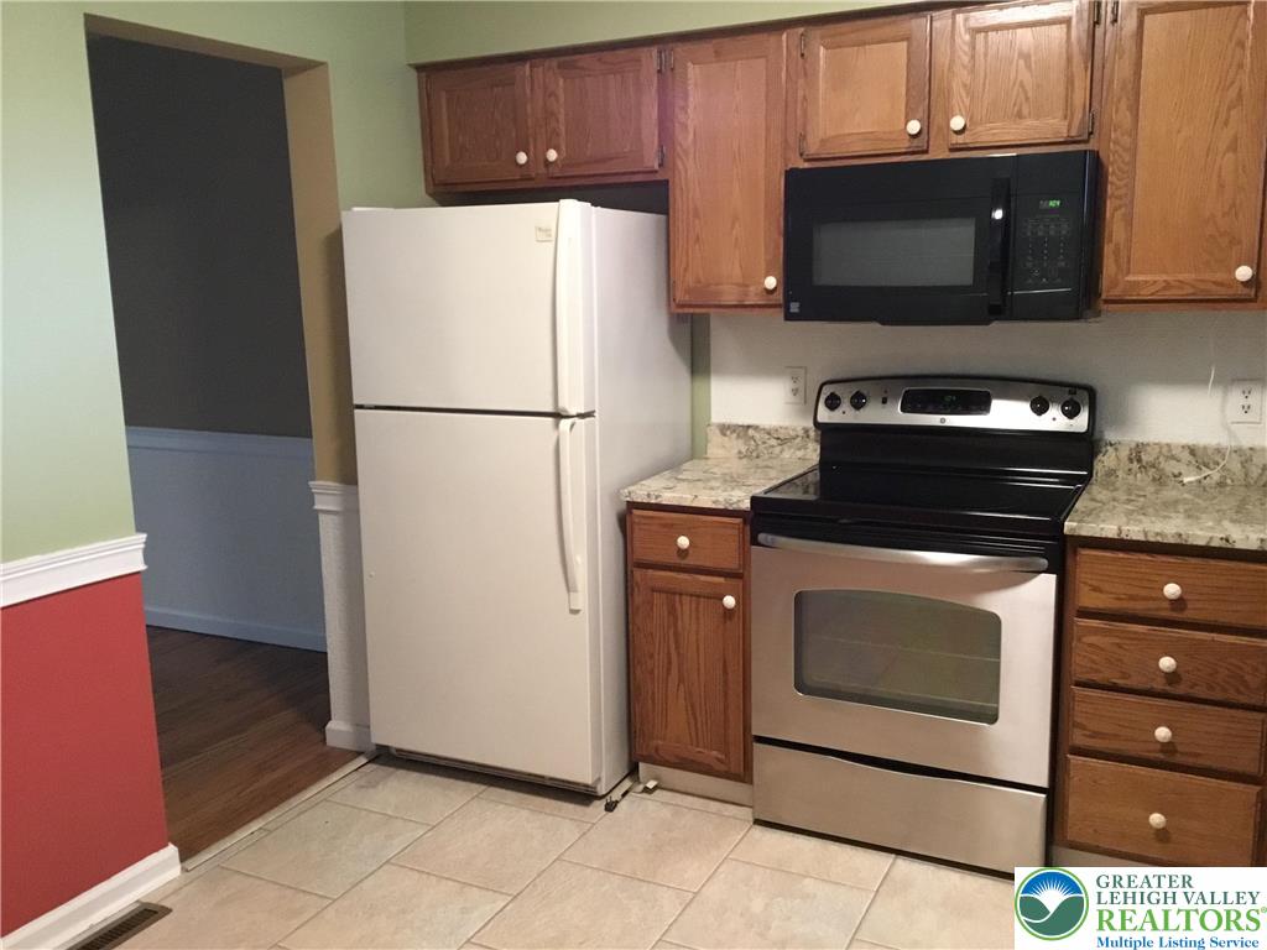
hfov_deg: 58.4
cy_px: 475
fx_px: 1135
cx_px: 634
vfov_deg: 45.4
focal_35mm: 31
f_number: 2.4
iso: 200
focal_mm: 3.3
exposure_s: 1/30
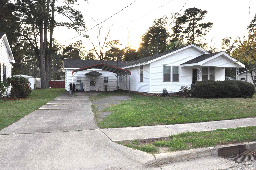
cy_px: 85
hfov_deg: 67.4
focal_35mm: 27
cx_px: 128
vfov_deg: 47.8
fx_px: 192
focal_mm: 18
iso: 1000
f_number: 18
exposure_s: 1/200
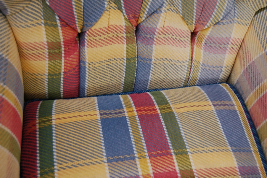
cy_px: 89
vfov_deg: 31.8
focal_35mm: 42
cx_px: 134
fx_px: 311
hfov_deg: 46.4
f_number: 4.2
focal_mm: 28
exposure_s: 1/30
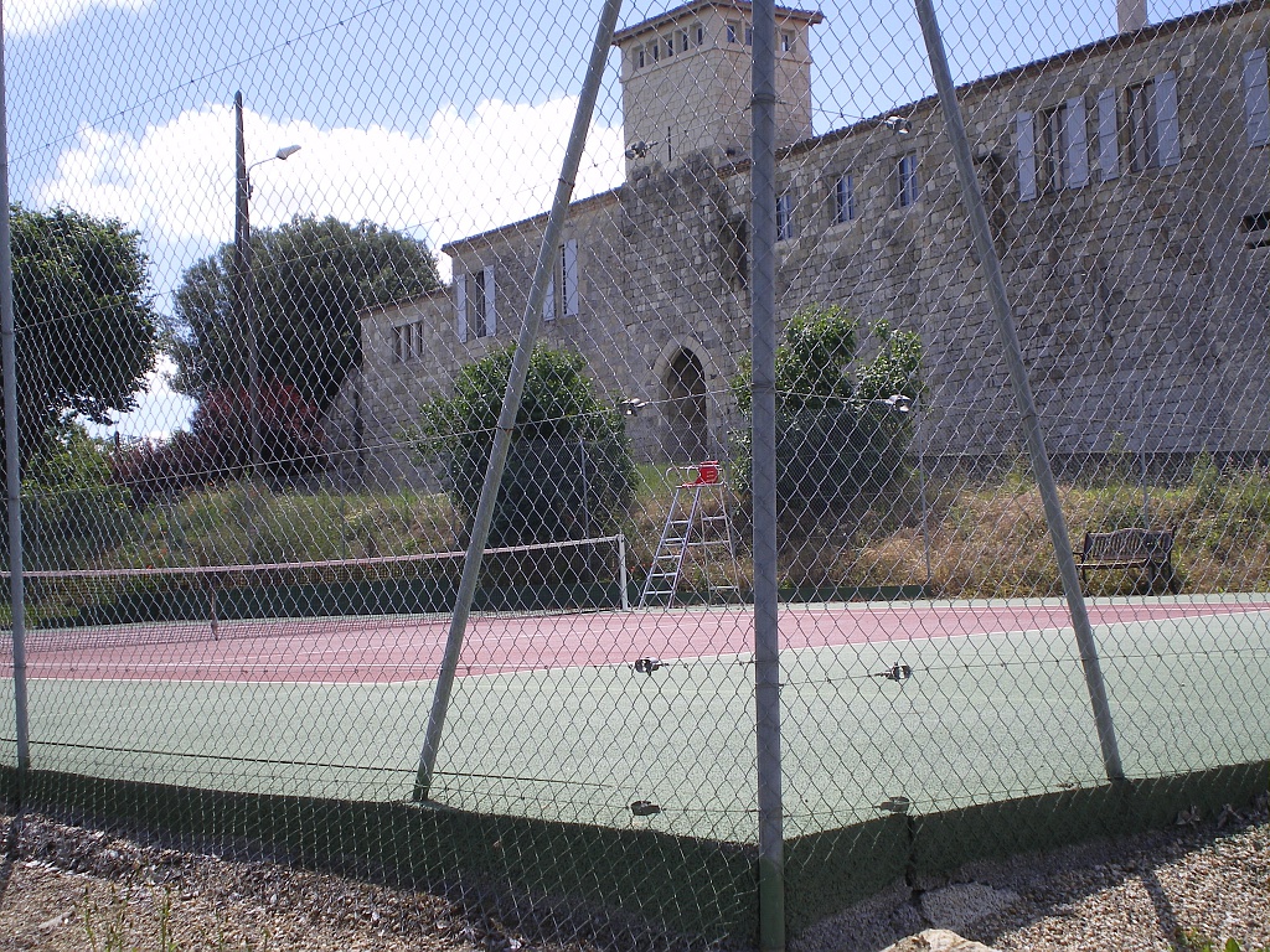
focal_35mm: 50
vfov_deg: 29.1
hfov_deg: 38.2
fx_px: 1834
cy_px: 476
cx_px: 635
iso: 64
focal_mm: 8.4
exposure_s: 1/200
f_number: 5.2
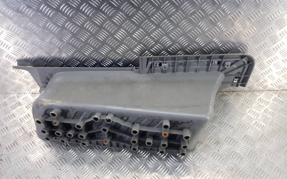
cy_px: 86
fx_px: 219
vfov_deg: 44.5
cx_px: 145
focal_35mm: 28
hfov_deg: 66.5
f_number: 1.7
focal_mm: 4.3
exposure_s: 1/100
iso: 100
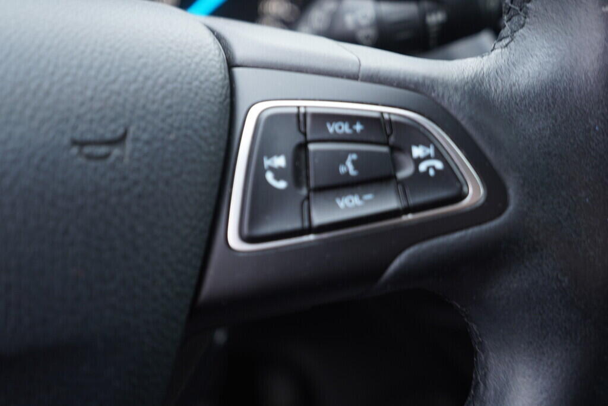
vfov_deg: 36.9
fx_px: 608
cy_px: 203
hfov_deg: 53.1
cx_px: 304
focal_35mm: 36
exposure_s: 1/40
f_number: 2.8
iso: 320
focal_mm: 24
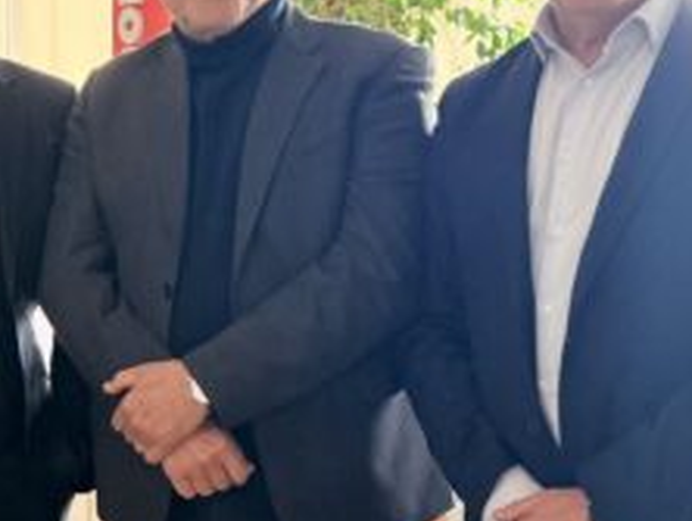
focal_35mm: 83
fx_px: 1661
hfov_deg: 22.0
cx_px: -103
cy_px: 256
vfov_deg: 17.8
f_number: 1.78
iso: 160
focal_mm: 6.76
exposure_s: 1/121
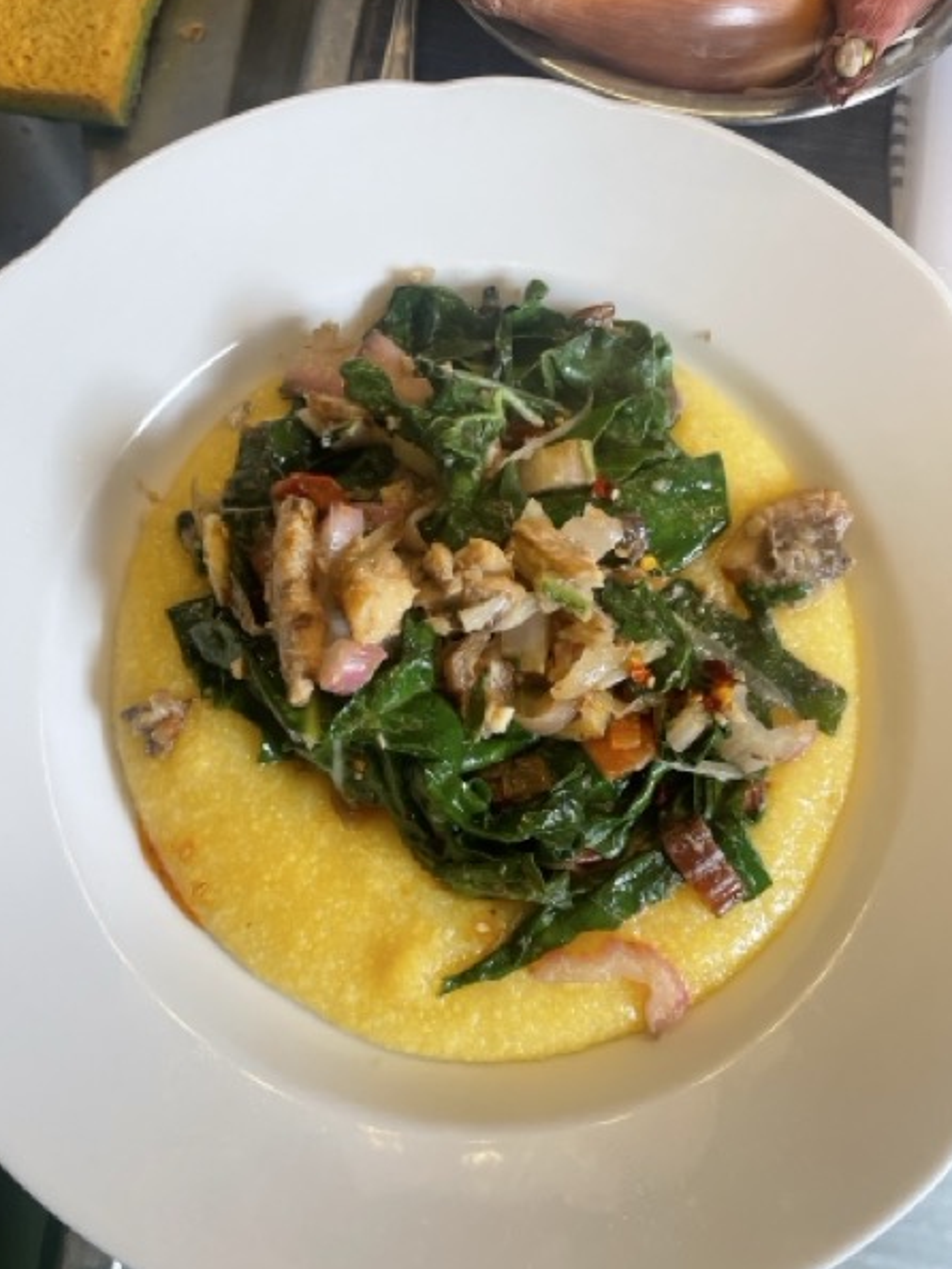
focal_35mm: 28
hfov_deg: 49.8
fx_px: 1026
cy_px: 660
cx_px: 453
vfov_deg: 63.4
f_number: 1.6
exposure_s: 1/100
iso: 125
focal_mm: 4.2
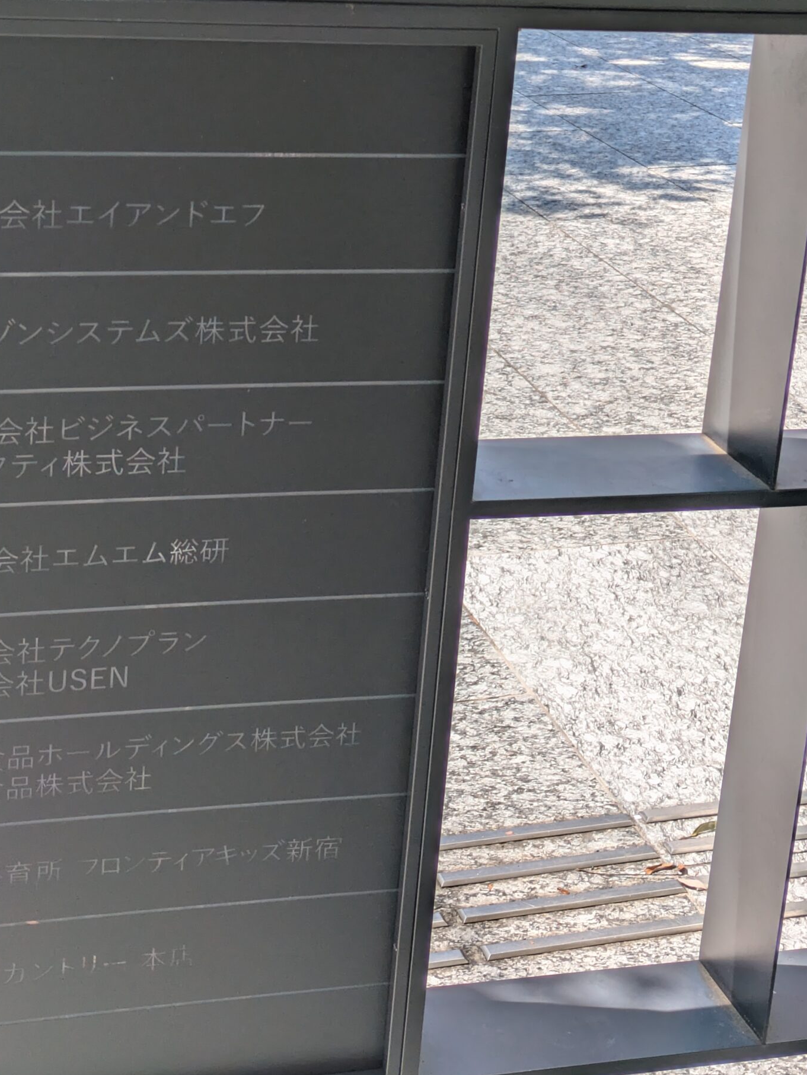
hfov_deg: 20.4
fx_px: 2237
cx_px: 315
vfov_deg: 26.8
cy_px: 331
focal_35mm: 72
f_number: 1.89
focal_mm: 5.43
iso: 44
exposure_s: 1/1212
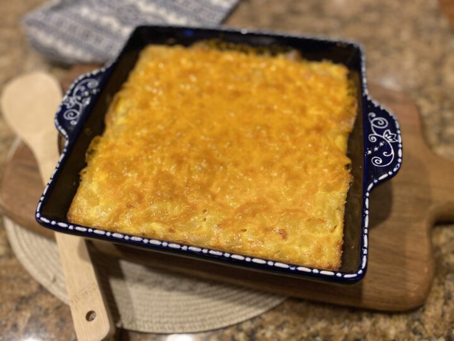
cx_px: 227
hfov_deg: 67.3
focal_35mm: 26
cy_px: 170
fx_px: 341
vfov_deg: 53.1
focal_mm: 4.25
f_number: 1.8
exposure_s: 1/60
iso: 250
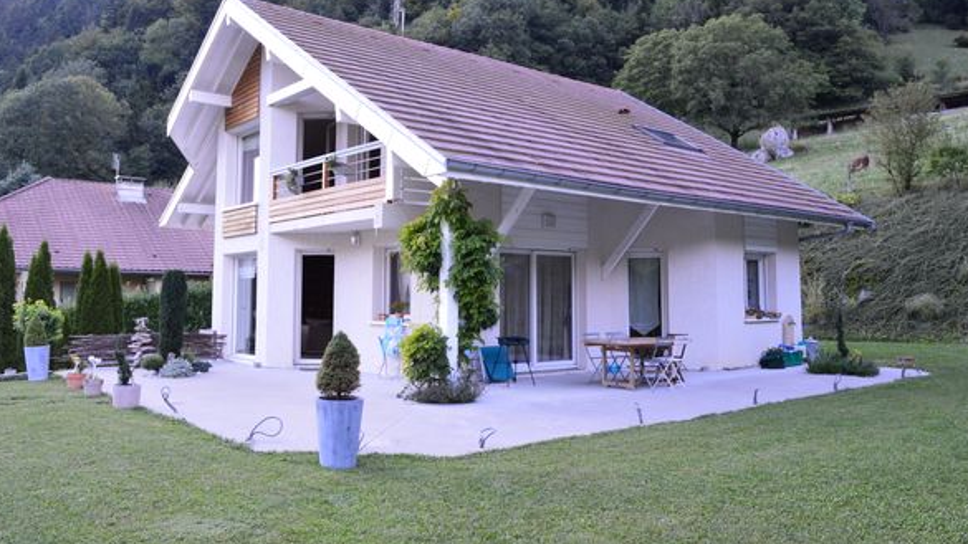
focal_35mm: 29
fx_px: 744
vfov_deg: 40.1
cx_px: 485
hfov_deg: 66.1
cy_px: 227
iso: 400
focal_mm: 18
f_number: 8
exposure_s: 1/50
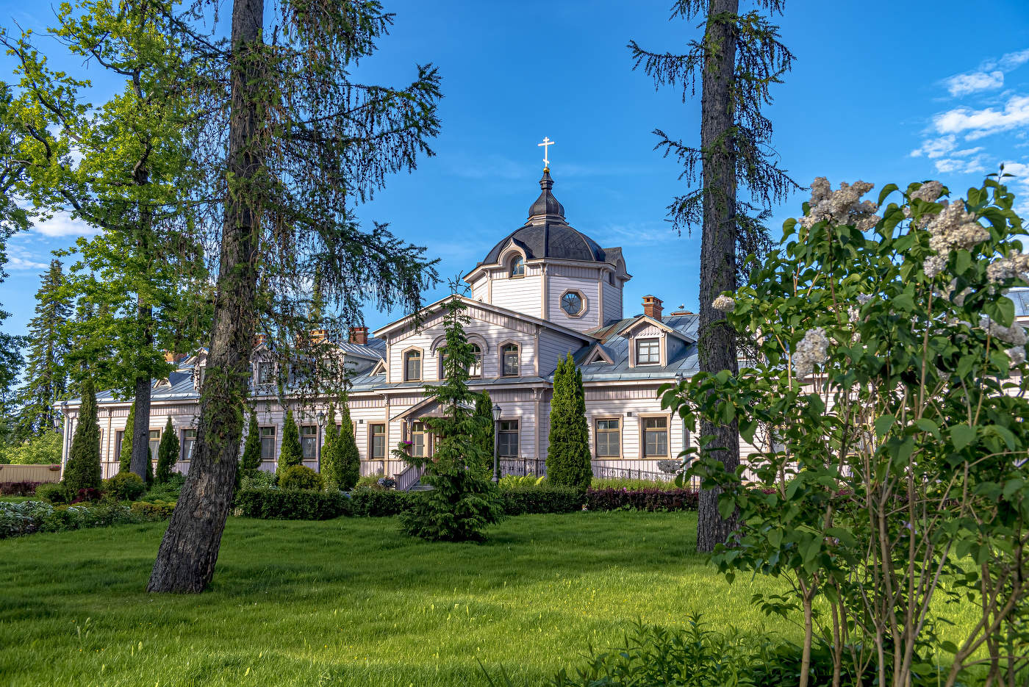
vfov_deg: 38.9
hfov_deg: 55.8
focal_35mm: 34
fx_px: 972
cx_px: 514
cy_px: 344
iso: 200
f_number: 10
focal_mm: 34
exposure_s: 1/250
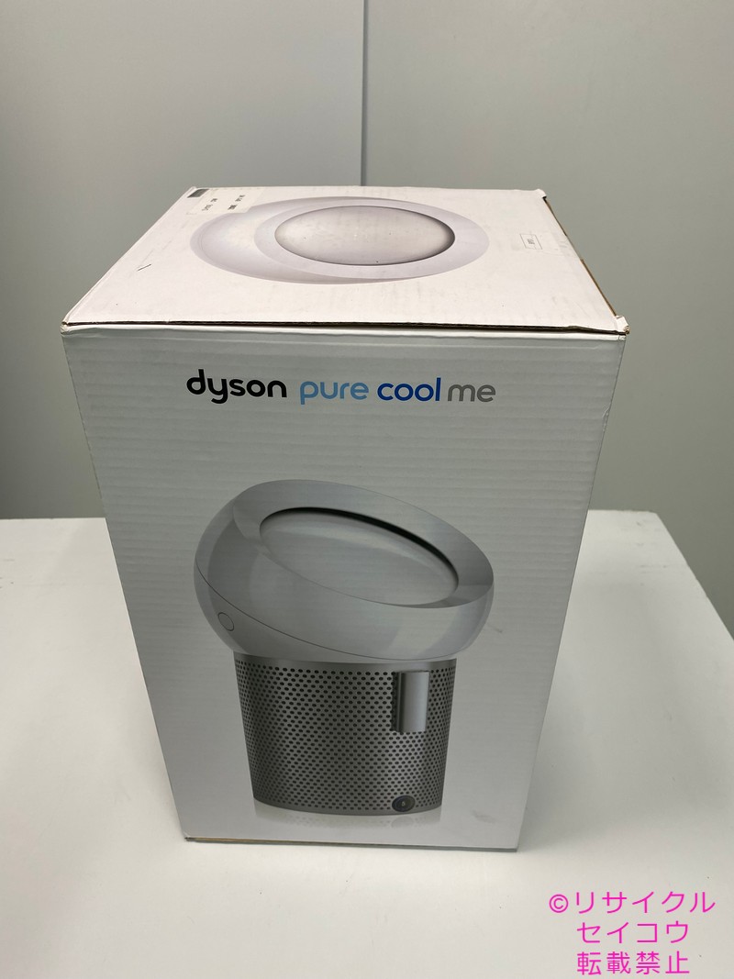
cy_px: 490
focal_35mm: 26
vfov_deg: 67.3
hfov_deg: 53.1
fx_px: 735
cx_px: 367
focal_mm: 4.25
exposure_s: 1/100
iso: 50
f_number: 1.8
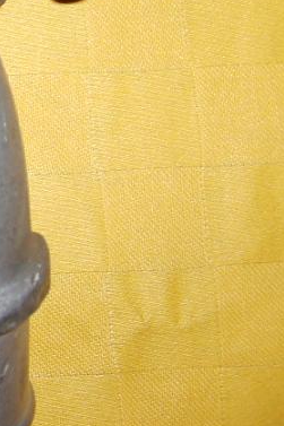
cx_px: -206
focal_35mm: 89
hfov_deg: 13.9
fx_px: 1054
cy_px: 87
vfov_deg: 22.6
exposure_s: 1/45
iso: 100
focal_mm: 5.8
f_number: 2.8
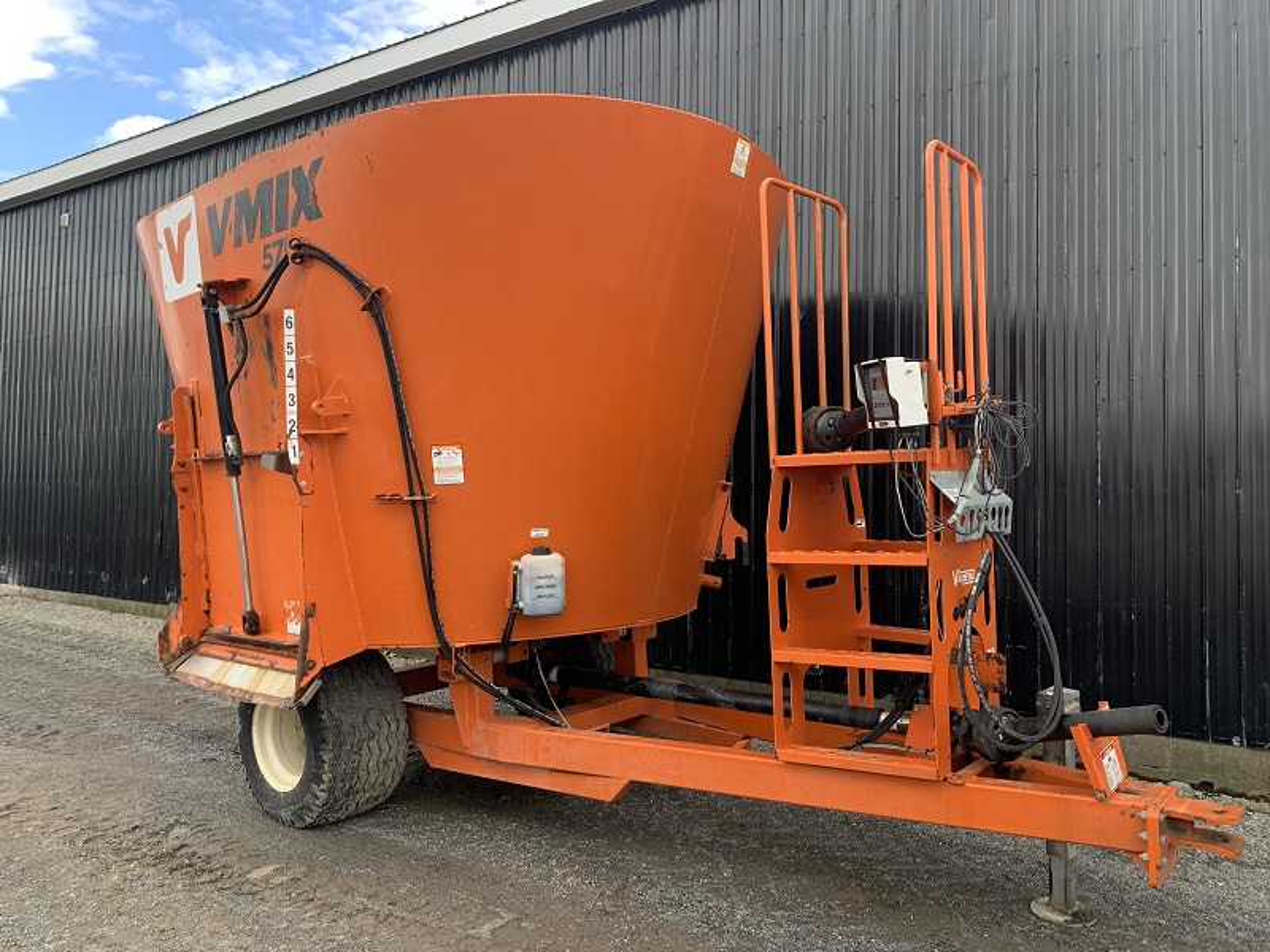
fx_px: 954
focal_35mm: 26
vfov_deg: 53.1
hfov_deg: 67.3
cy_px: 476
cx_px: 635
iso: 25
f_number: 1.8
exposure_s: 1/194
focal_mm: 4.25
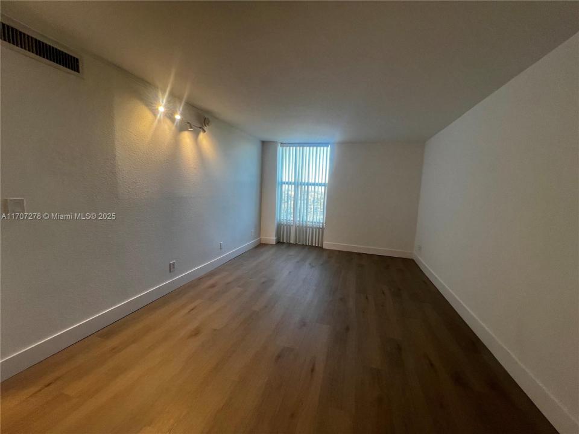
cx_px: 290
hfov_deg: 106.2
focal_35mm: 13
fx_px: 217
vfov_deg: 89.9
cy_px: 217
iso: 80
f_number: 1.8
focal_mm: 1.57
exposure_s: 1/120
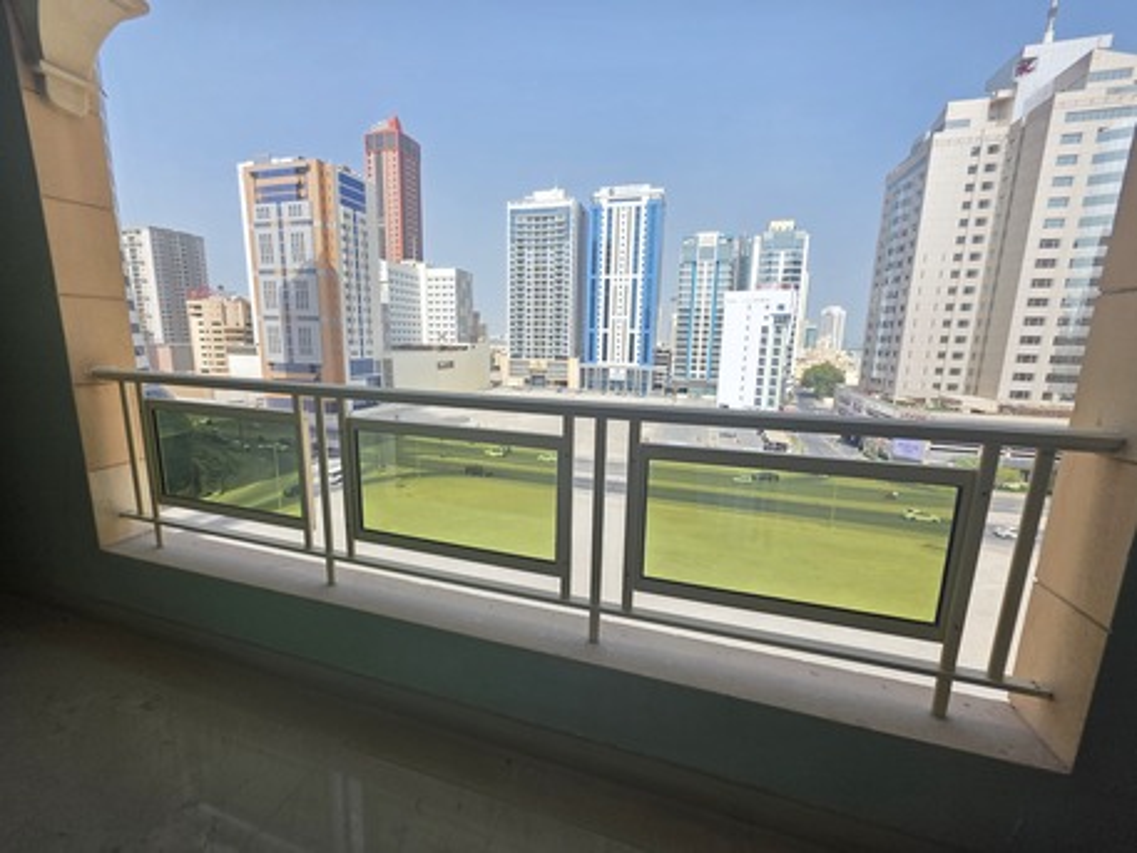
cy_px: 426
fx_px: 427
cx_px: 568
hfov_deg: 106.2
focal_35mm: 13
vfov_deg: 89.9
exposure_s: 1/1422
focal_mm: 2.2
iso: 40
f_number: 1.9
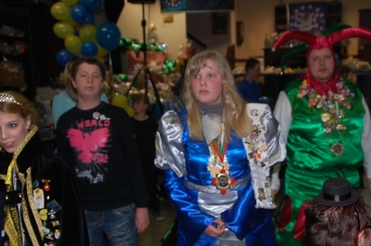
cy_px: 159
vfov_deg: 27.8
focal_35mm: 48
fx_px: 494
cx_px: 186
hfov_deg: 41.2
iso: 400
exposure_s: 1/60
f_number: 4
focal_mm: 22
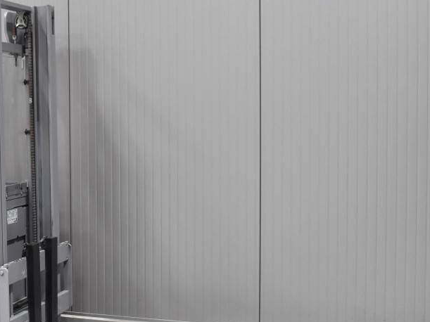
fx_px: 845
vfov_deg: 21.6
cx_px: 21
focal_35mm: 68
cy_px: 162
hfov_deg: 27.3
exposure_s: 1/30
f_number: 5.6
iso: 1600
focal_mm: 24
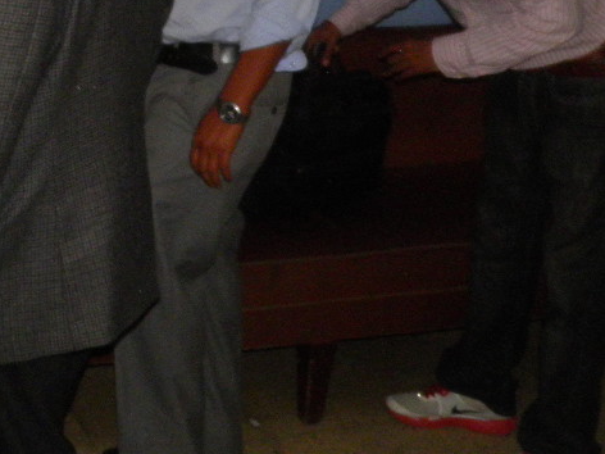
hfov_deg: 23.6
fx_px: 1328
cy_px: -151
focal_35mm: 76
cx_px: -110
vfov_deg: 18.0
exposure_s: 1/30
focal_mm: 4.9
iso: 250
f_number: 8
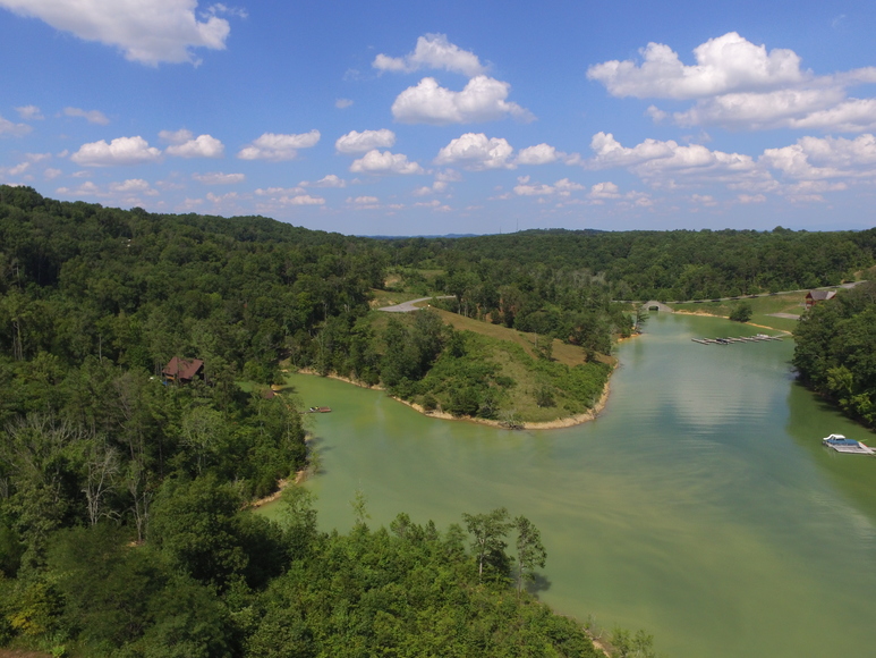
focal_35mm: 20
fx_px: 506
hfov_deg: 81.7
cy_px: 329
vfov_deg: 66.0
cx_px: 438
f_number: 2.8
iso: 100
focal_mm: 3.61
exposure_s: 1/1792
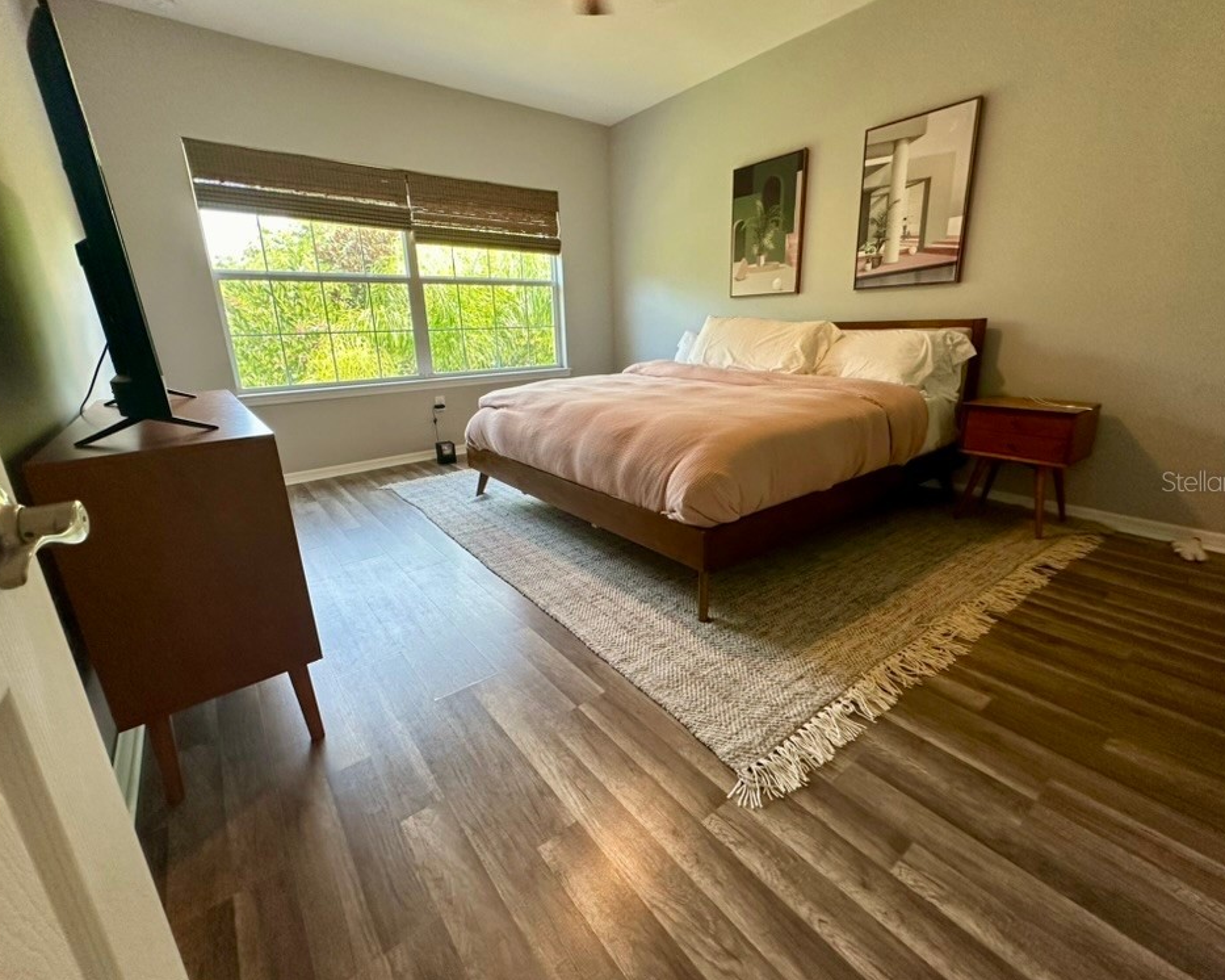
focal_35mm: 15
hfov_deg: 96.8
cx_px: 613
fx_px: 544
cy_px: 481
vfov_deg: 84.0
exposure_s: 1/120
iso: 200
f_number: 2.2
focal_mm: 2.22
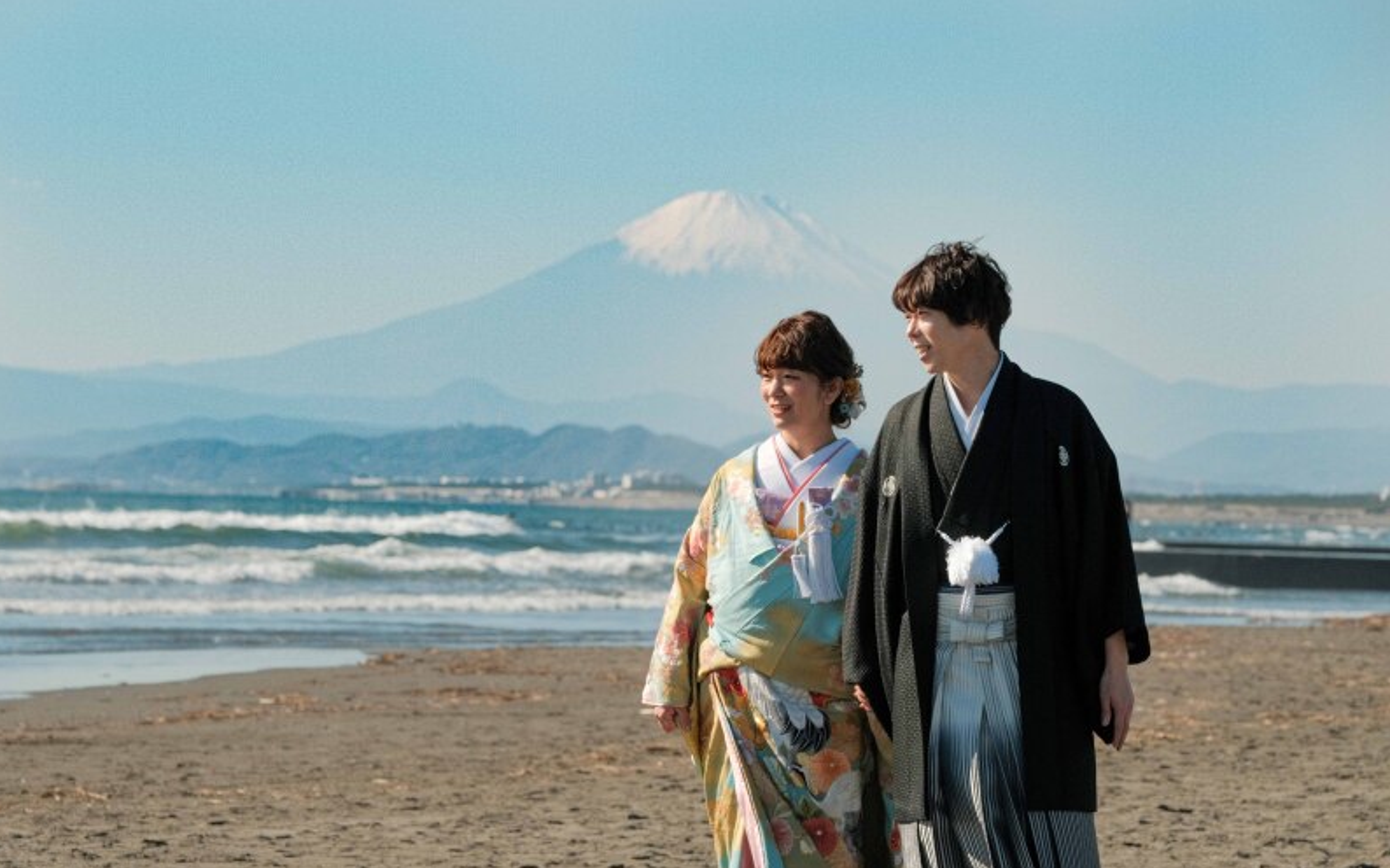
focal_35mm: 151
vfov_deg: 8.7
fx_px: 5719
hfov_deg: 13.9
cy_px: 449
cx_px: 691
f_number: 8
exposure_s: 1/1000
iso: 400
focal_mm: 98.2
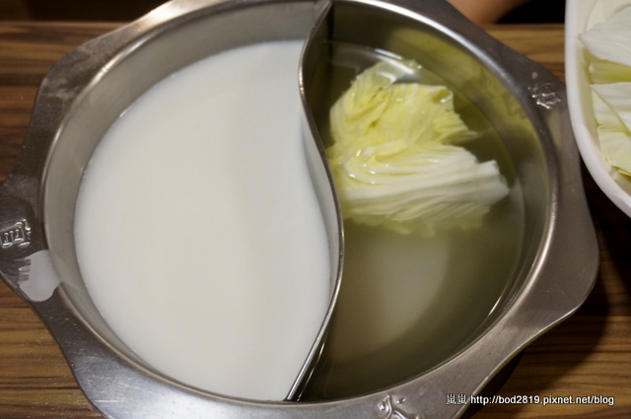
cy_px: 210
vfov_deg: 31.8
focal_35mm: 42
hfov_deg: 46.5
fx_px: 735
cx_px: 316
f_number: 4.5
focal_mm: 28
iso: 1000
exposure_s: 1/60
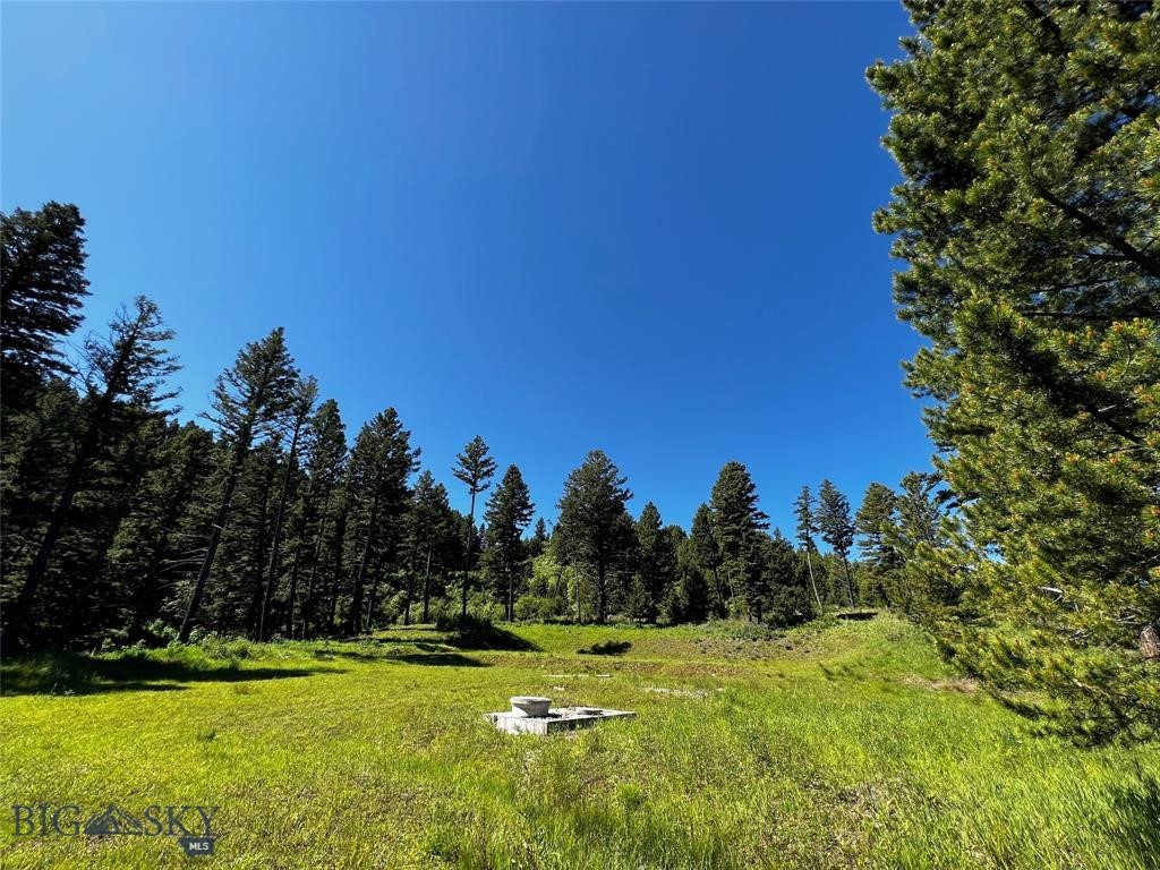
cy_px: 435
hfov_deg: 106.2
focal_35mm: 13
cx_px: 580
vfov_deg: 89.9
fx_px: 436
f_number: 1.8
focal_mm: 1.57
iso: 32
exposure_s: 1/821
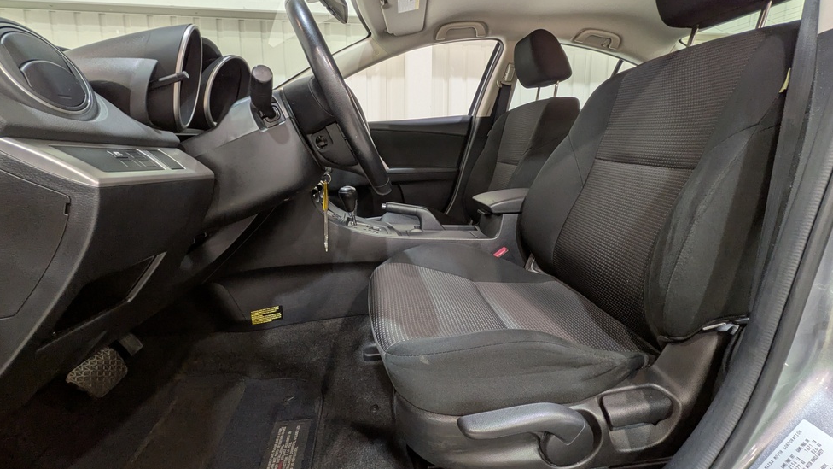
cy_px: 195
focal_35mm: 16
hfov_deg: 99.4
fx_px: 353
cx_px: 420
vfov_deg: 66.6
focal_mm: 1.83
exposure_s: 1/33.3
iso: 67
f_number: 2.2
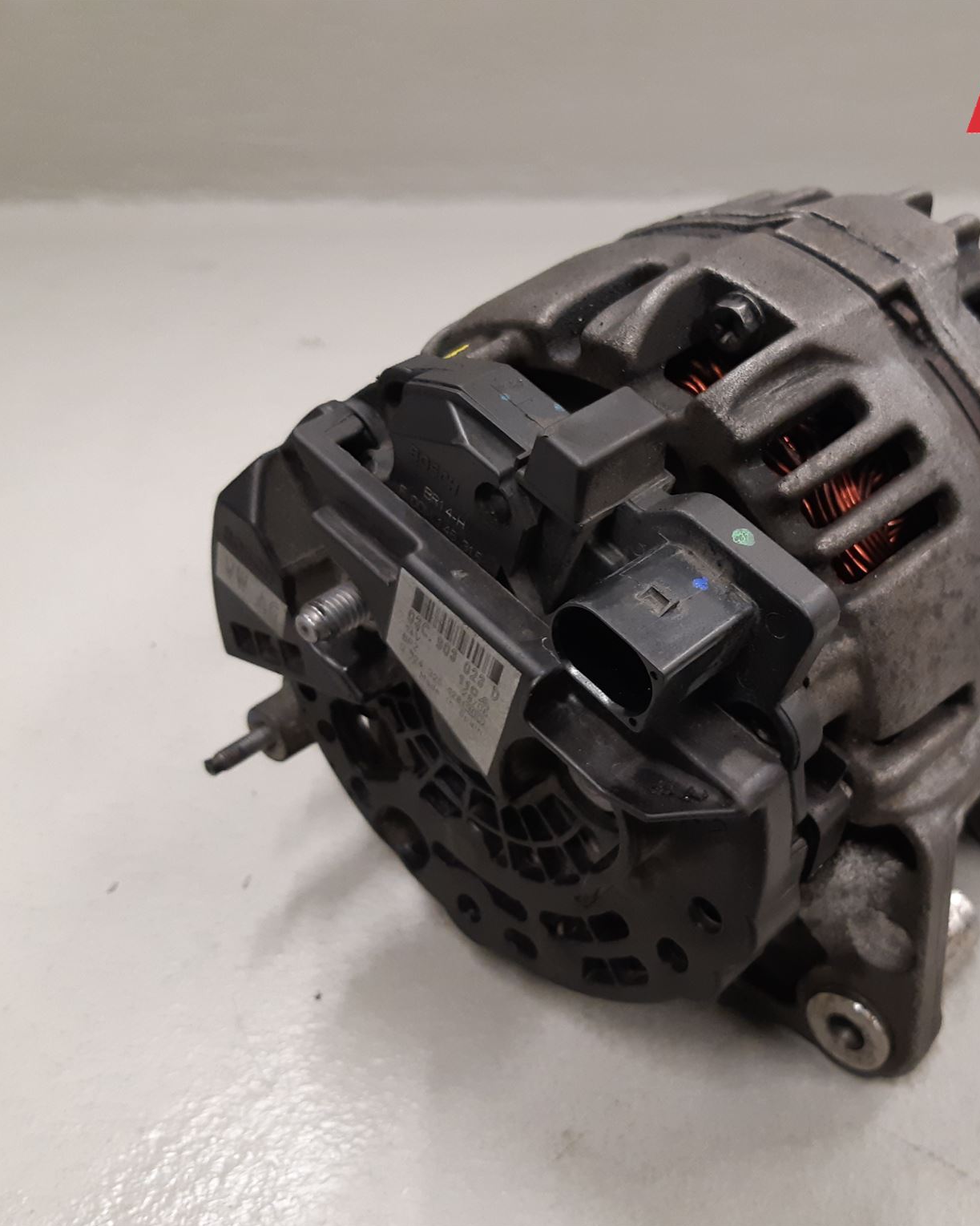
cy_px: 613
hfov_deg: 42.9
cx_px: 638
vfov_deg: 52.8
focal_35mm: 34
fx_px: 1233
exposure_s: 1/50
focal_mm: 3.93
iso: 200
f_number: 1.7
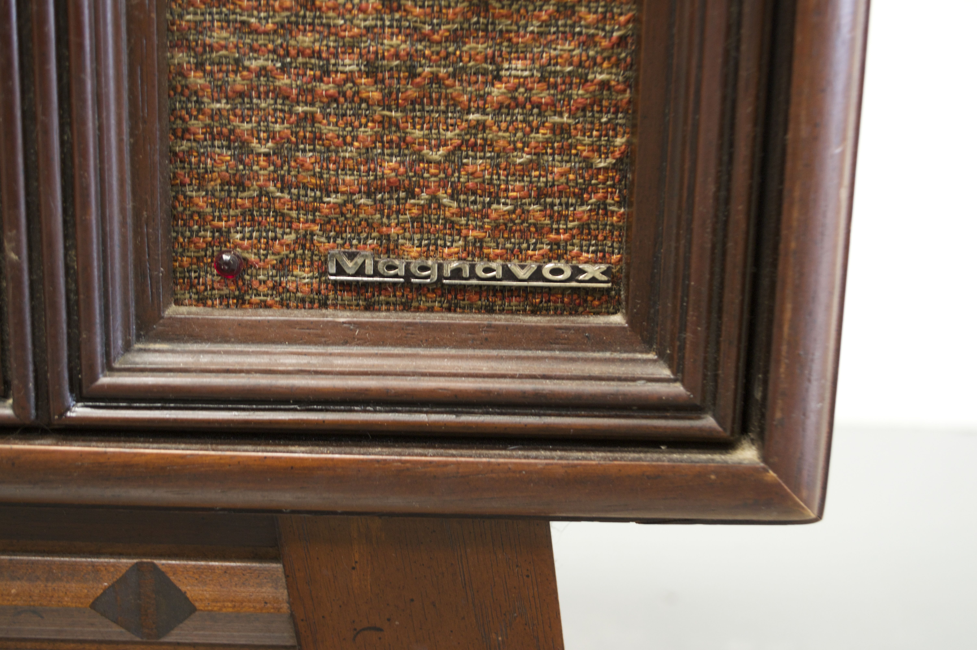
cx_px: 488
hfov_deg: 43.6
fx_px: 1220
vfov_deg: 29.8
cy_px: 325
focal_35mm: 45
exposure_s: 1/15
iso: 640
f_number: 4.5
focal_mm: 30
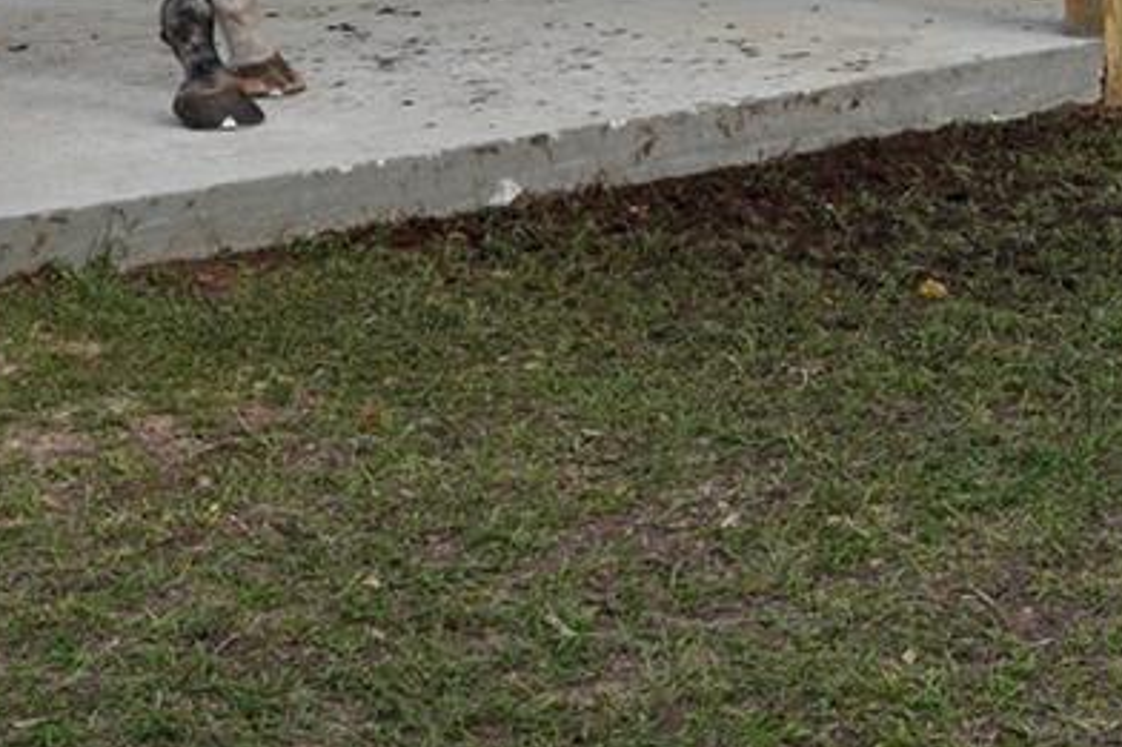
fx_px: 3053
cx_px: 1245
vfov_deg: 12.6
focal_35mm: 98
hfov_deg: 19.9
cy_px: -650
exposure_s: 1/100
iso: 100
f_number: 5.6
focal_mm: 16
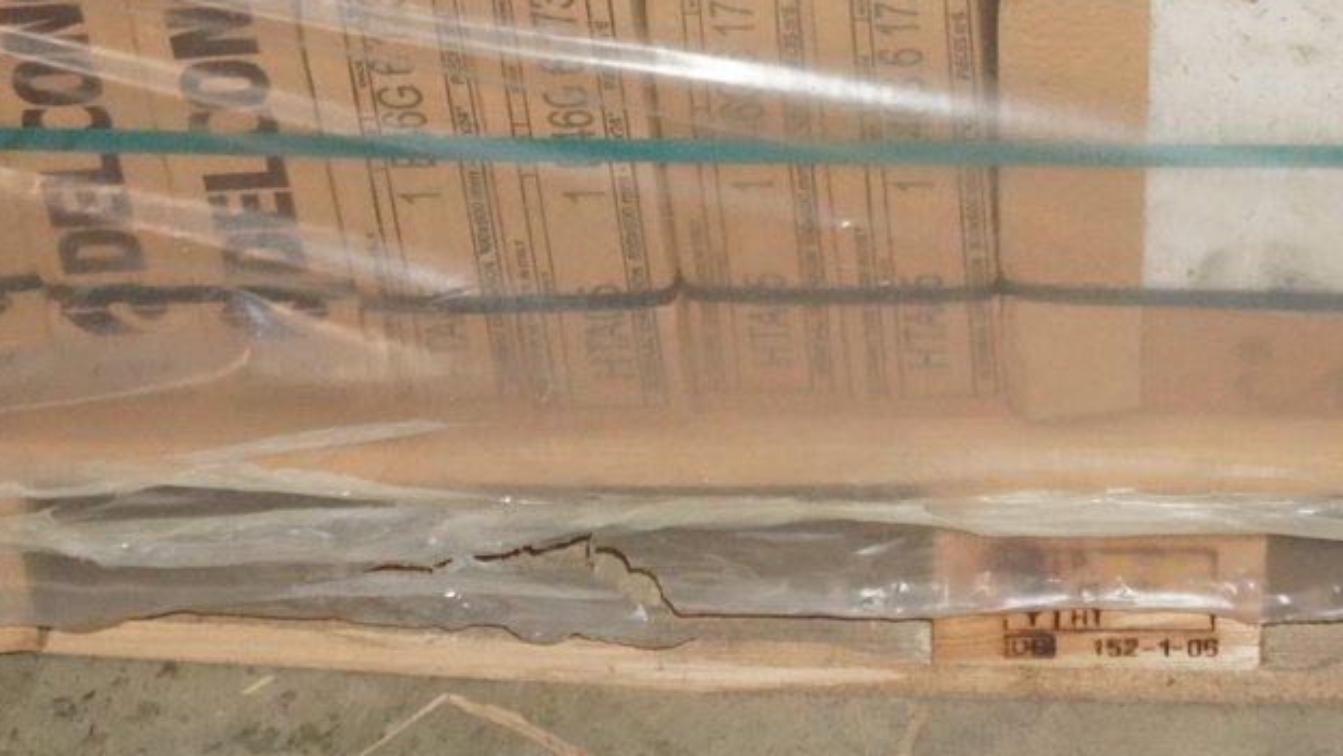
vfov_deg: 11.8
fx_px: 3505
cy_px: -348
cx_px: 1038
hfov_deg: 21.5
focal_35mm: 98
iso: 2500
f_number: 4
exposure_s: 1/160
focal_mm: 23
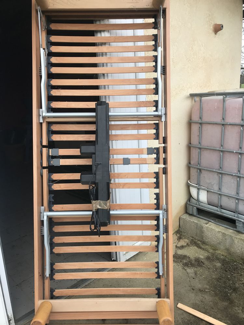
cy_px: 162
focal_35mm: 28
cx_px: 122
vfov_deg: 63.4
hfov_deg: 49.7
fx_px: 263
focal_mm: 3.99
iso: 20
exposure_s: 1/197
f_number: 1.8
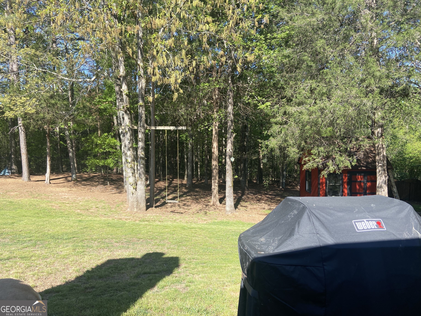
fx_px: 316
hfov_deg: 67.3
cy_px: 158
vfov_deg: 53.1
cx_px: 210
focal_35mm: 26
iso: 32
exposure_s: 1/927
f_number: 1.8
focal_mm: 4.25
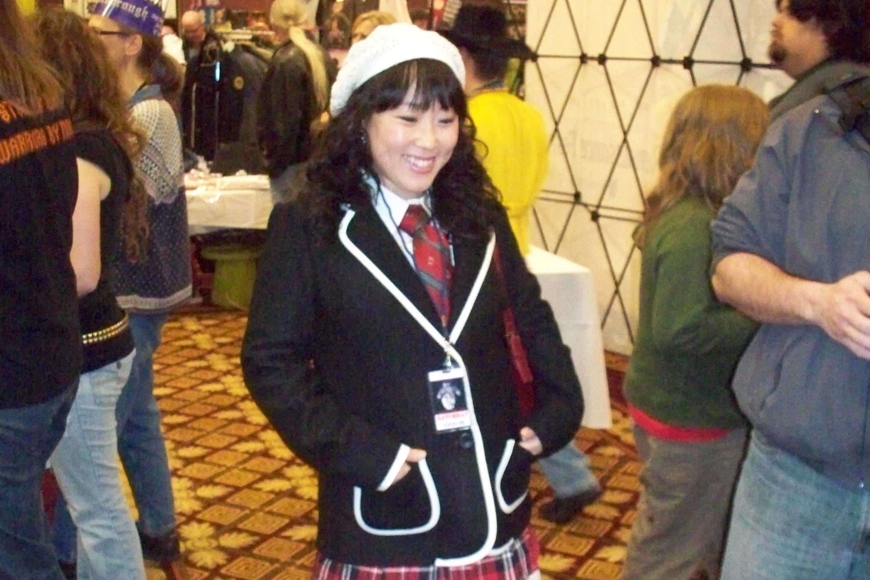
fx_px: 1208
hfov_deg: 39.6
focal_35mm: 50
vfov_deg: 26.6
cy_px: 435
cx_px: 435
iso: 1600
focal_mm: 7.54
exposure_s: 1/60
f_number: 2.8
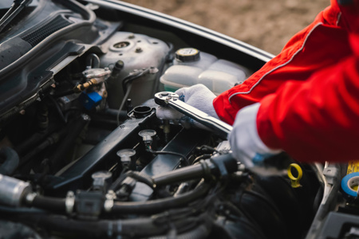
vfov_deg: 19.5
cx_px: 180
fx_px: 698
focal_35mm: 70
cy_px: 120
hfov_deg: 28.8
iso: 8000
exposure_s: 1/500
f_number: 2.5
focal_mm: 70
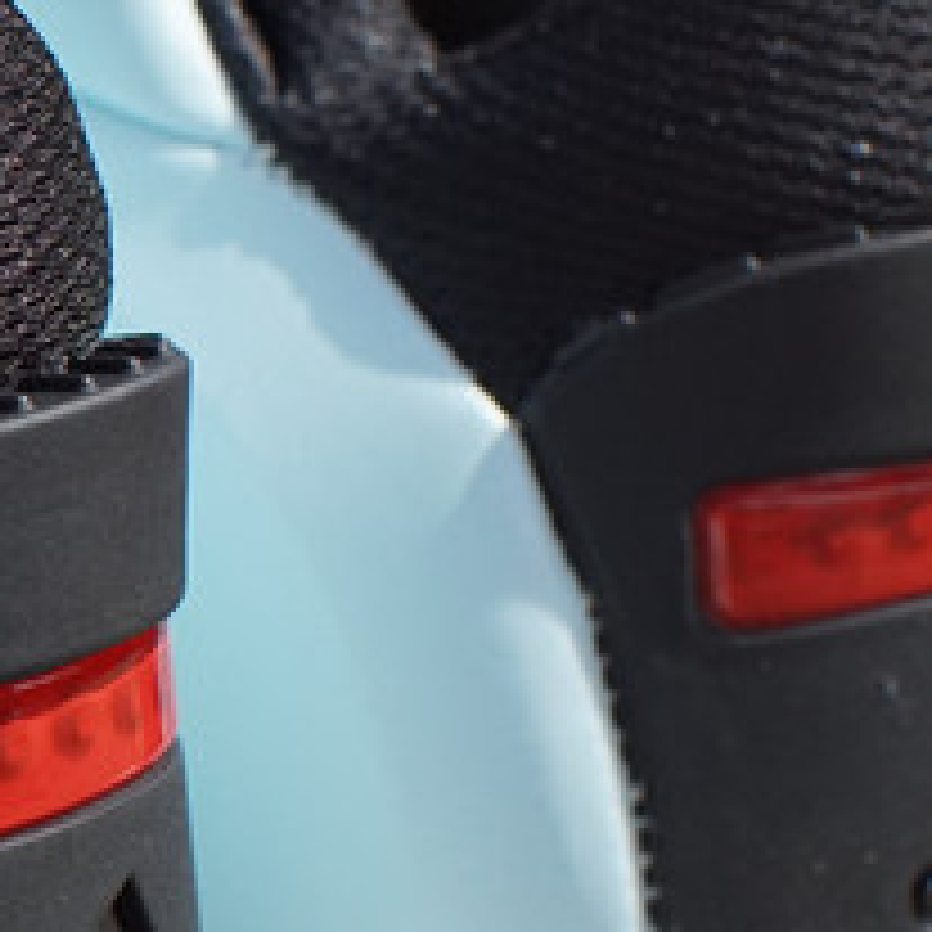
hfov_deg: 8.0
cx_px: -801
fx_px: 6397
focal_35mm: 210
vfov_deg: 8.3
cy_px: 603
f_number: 8
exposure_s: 1/2000
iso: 1000
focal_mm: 50
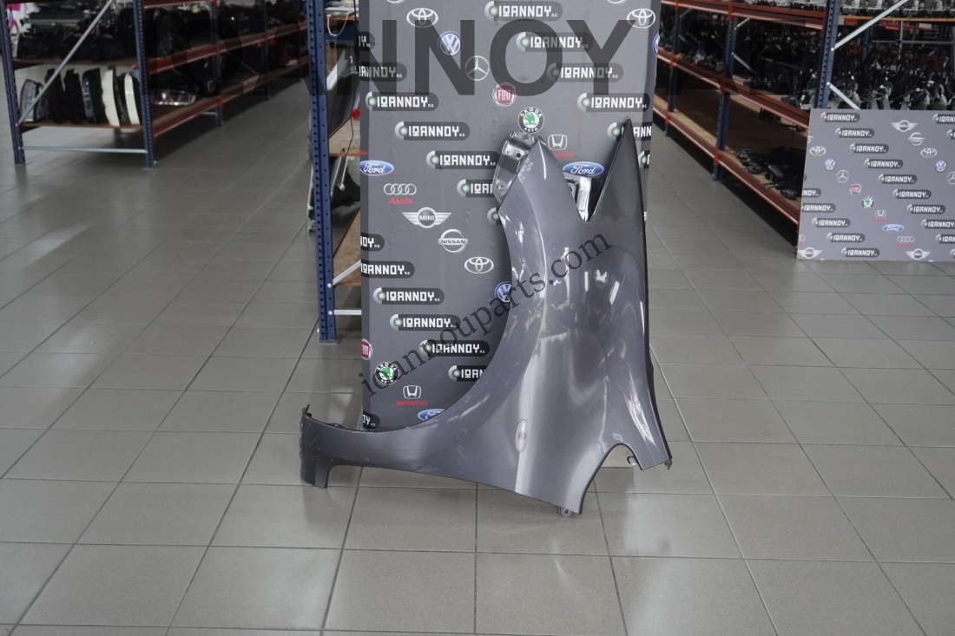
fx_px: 995
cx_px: 478
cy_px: 318
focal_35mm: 38
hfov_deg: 51.3
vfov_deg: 35.5
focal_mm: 25
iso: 2000
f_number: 4.5
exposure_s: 1/160
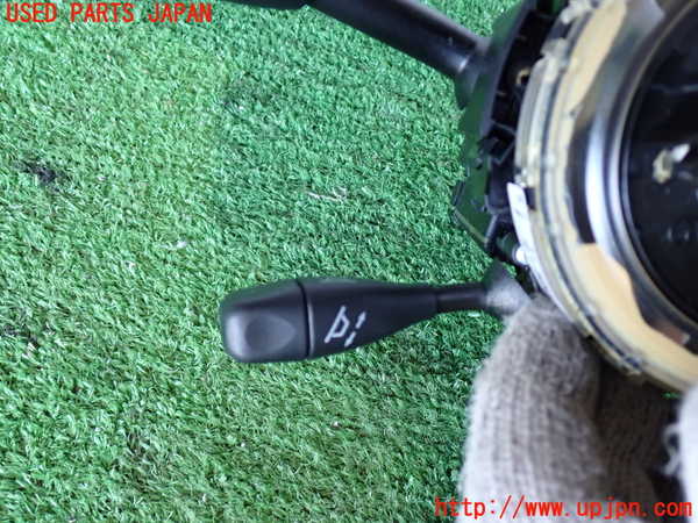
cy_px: 262
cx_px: 349
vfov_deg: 44.2
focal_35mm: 32
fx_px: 645
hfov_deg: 56.8
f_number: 2.4
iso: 320
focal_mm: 5.79
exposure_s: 1/30
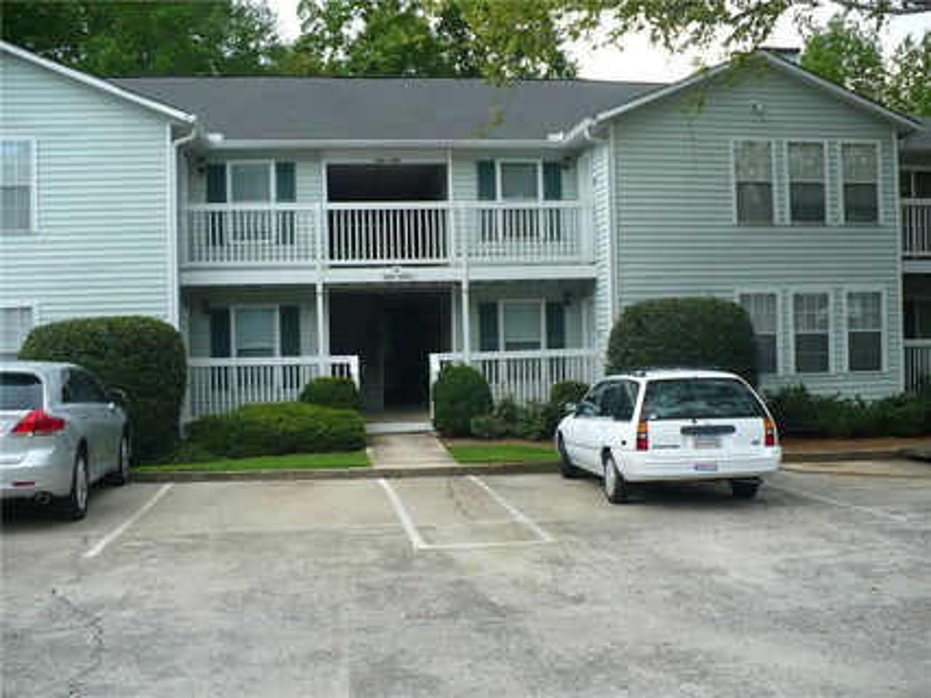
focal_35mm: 37
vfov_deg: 38.6
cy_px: 349
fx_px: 995
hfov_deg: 50.2
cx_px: 466
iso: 100
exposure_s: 1/320
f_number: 2.8
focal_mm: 6.1
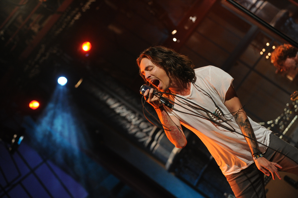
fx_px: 869
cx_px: 149
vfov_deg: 13.0
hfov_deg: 19.5
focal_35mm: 105
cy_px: 99
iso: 4000
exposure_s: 1/200
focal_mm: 105
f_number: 4
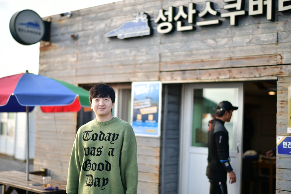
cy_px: 97
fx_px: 469
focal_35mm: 58
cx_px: 146
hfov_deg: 34.5
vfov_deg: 23.4
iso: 64
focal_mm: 58
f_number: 1.4
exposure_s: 1/640
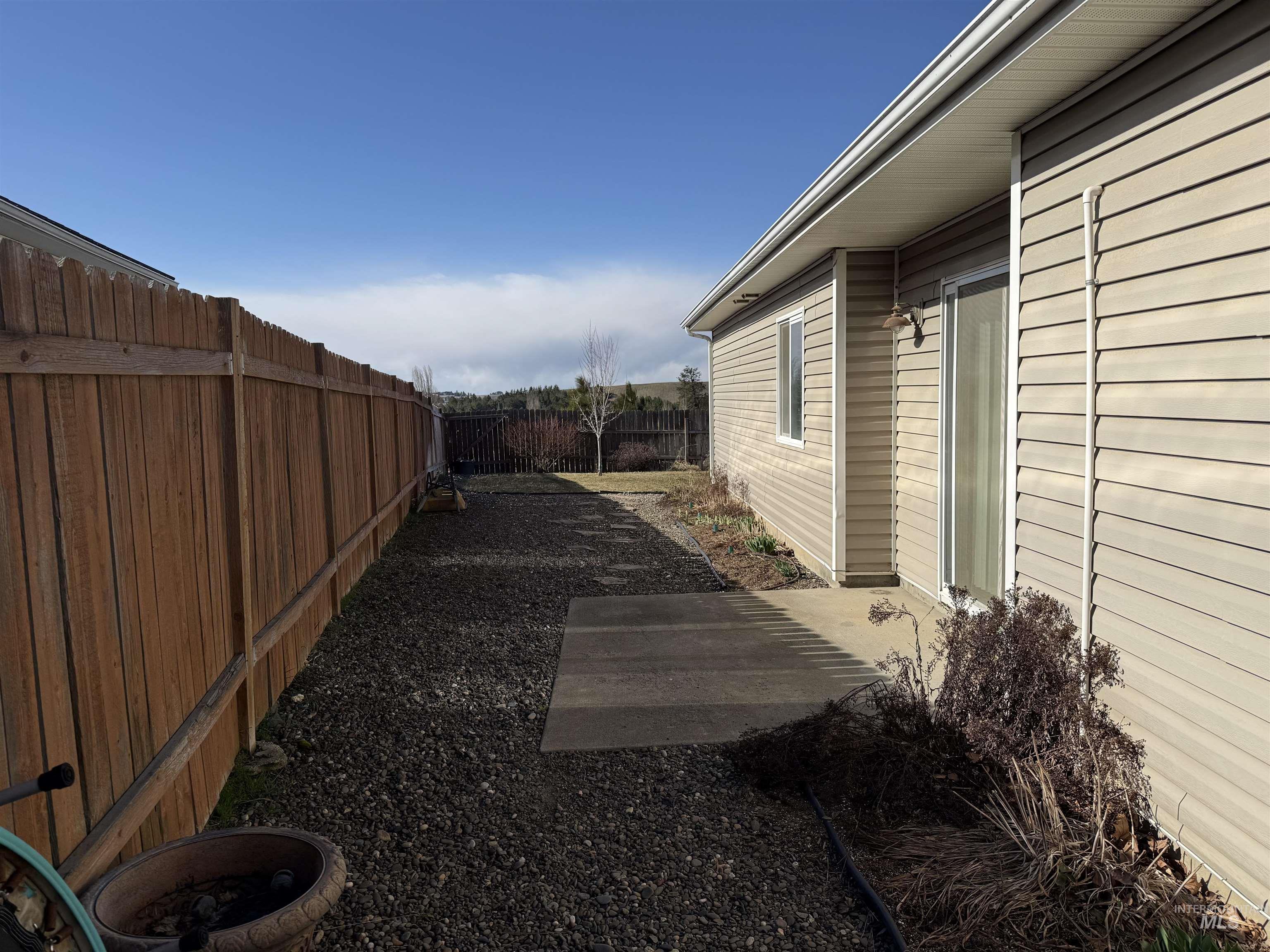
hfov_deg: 71.6
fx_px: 881
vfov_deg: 56.8
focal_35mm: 24
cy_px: 476
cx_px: 635
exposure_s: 1/7353
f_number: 1.78
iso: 80
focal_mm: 6.76
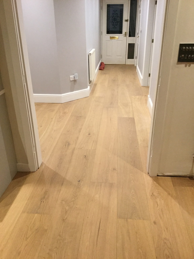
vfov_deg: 58.4
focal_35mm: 31
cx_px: 97
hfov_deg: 45.4
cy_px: 130
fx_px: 232
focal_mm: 3.3
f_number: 2.4
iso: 200
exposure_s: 1/33
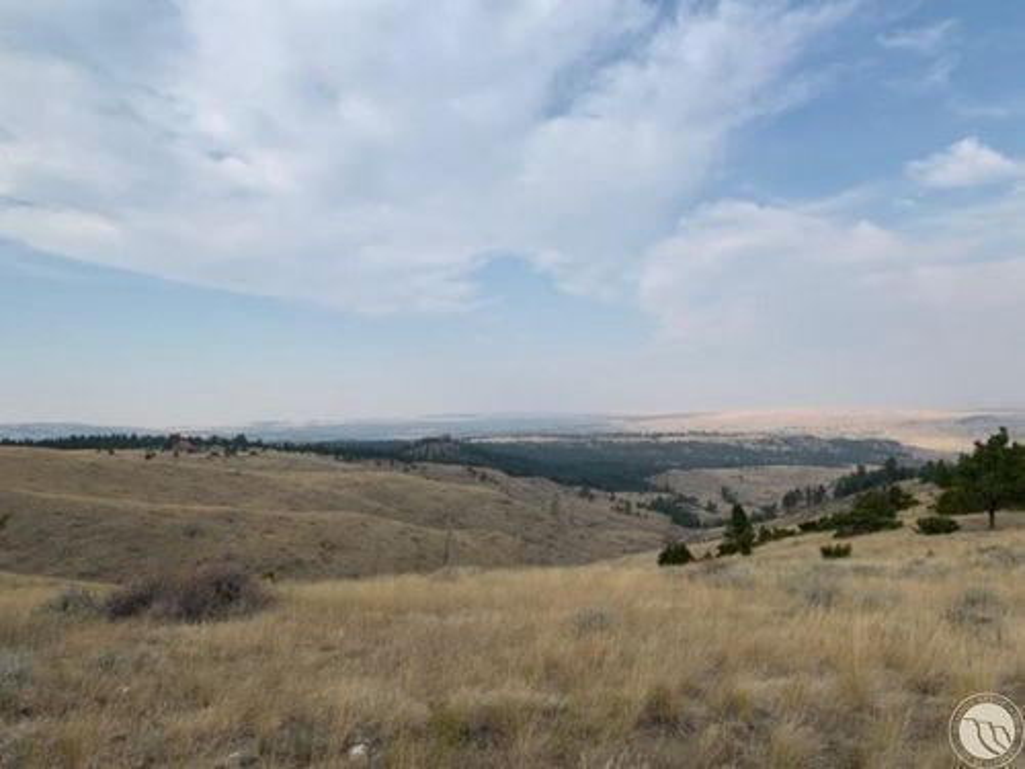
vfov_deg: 53.1
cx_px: 512
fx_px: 770
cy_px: 384
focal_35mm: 26
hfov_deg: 67.3
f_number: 1.8
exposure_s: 1/2309
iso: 25
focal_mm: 4.25
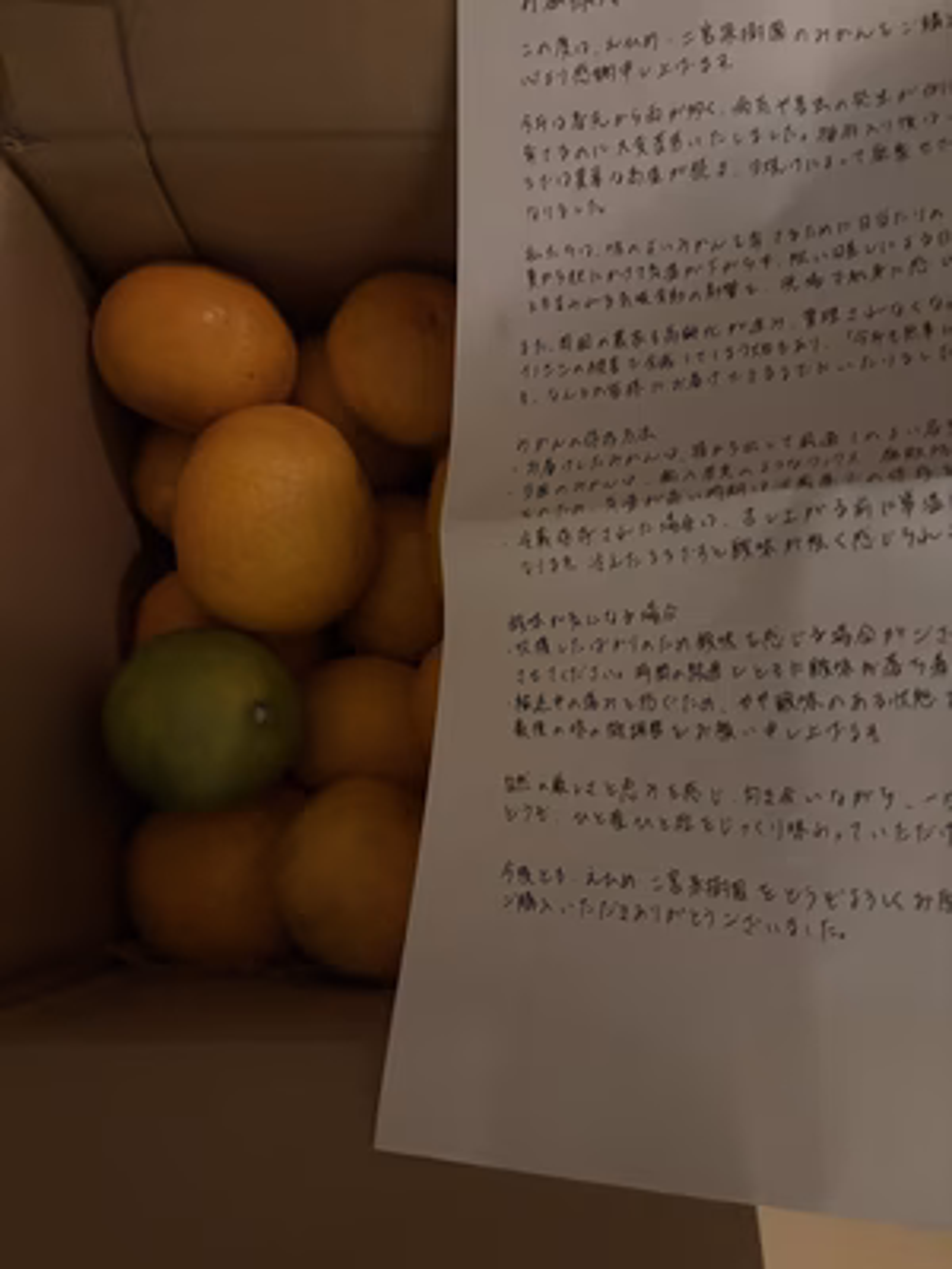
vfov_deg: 67.3
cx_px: 476
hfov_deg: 53.1
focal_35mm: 26
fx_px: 953
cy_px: 634
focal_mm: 5.96
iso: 800
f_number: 1.6
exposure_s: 1/25
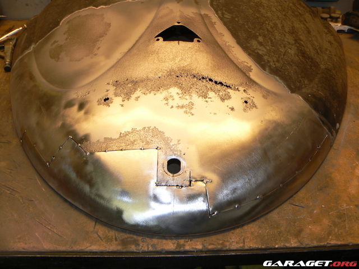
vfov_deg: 39.7
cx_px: 180
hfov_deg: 51.4
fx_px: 373
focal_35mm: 36
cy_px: 134
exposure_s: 1/30
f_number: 2.8
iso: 80
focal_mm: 6
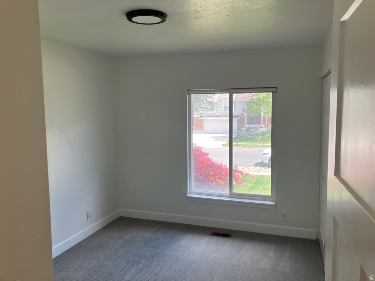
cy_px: 140
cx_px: 188
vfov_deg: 49.7
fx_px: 303
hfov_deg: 63.4
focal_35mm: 28
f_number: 1.8
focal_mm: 3.99
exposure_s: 1/120
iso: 40
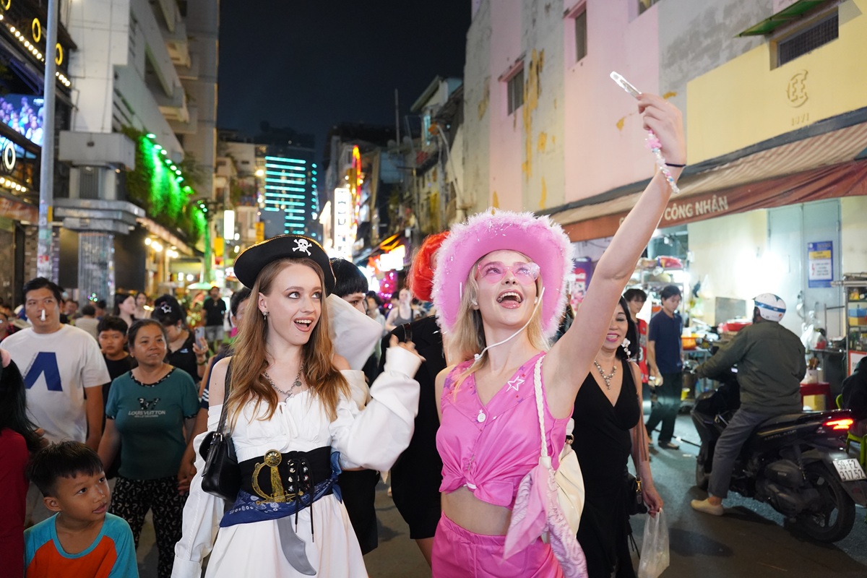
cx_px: 434
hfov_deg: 65.5
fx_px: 674
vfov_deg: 46.4
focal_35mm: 28
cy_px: 289
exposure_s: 1/100
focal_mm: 28
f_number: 3.5
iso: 6400
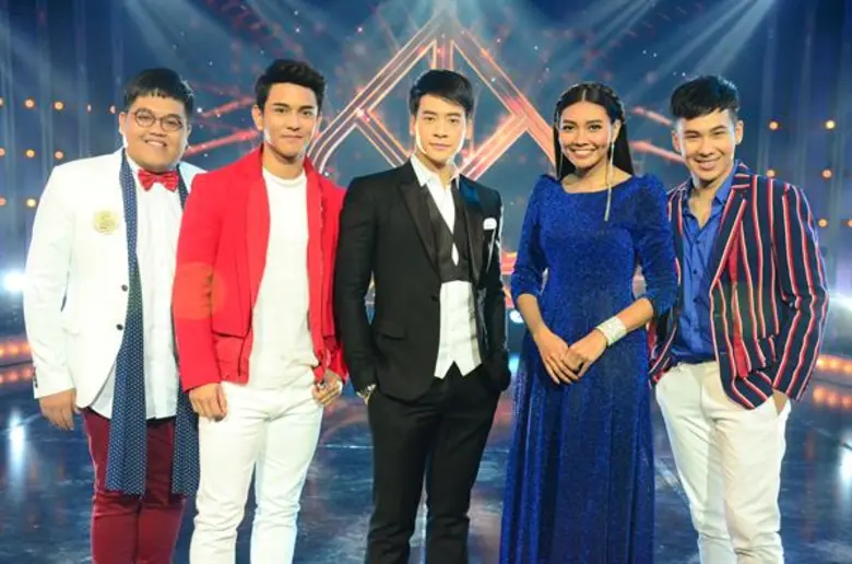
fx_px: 1133
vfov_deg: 27.9
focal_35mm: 48
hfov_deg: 41.2
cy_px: 282
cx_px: 426
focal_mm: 32
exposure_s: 1/200
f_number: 5
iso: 4000
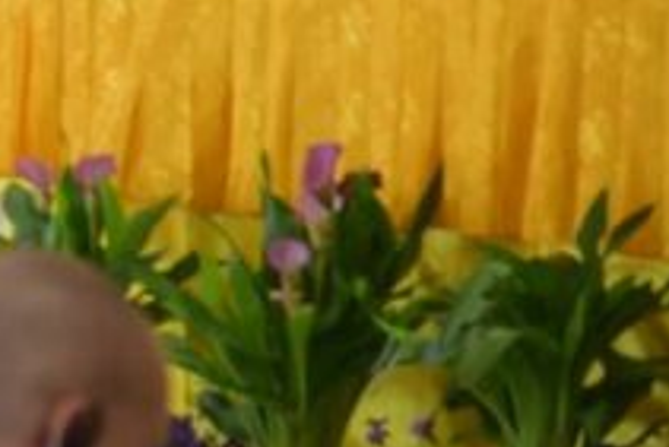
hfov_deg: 3.5
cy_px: 117
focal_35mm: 582
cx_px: -923
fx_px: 10823
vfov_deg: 2.4
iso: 1600
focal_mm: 120
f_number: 4
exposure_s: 1/160
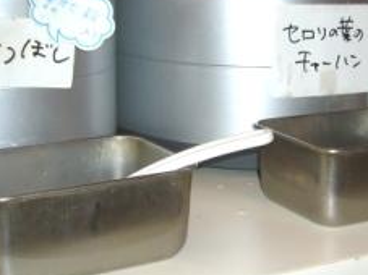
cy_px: 66
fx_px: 797
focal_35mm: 75
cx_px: 269
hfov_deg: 25.7
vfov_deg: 19.5
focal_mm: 5.8
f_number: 2.8
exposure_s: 1/60
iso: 100
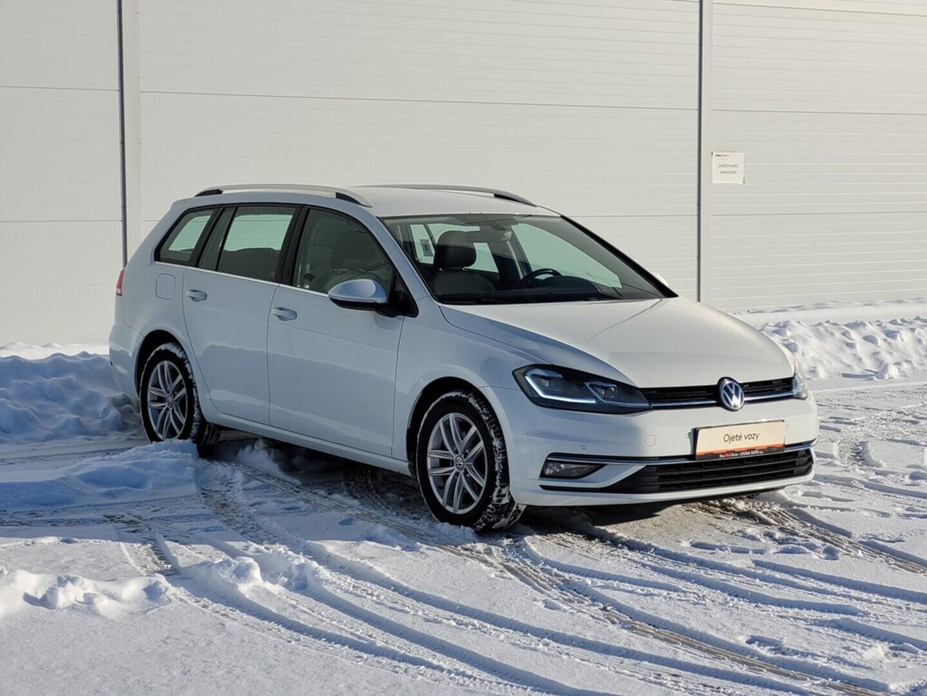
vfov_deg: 19.4
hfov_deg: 25.7
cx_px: 464
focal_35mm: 76
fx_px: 2035
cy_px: 348
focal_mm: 7.12
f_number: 2.4
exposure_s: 1/1668
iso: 25
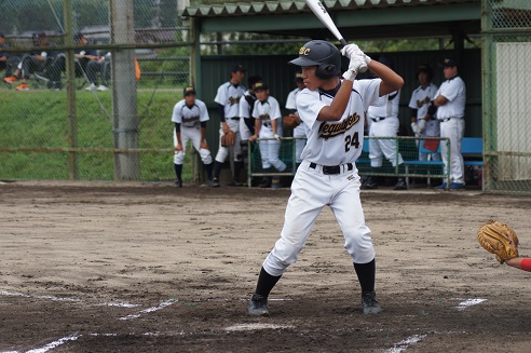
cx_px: 266
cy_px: 176
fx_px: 2652
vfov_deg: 7.6
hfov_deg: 11.4
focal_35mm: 180
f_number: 5.6
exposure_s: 1/200
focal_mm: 120
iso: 100
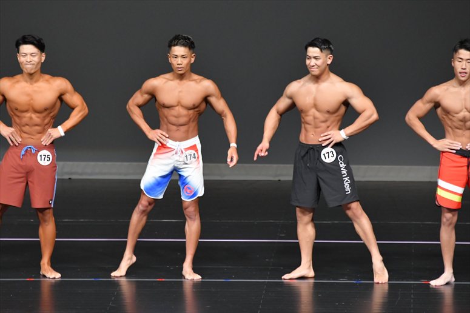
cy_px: 156
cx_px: 235
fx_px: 4111
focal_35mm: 315
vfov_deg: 4.4
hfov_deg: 6.5
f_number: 5.6
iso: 4000
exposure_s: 1/400
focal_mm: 210
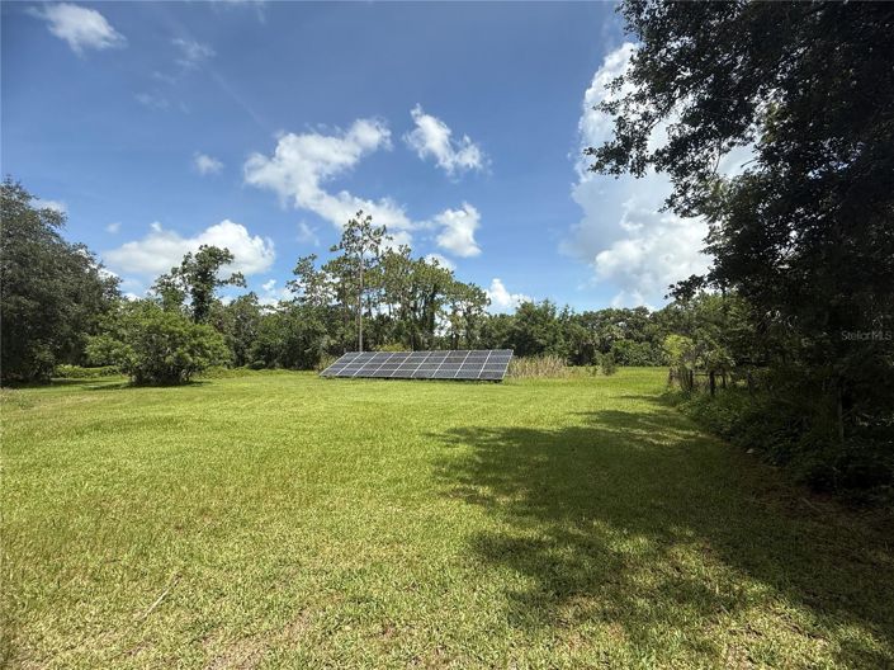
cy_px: 335
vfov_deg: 85.6
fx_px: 361
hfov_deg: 102.1
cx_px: 447
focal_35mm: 14
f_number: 2.2
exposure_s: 1/2092
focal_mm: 2.22
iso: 50
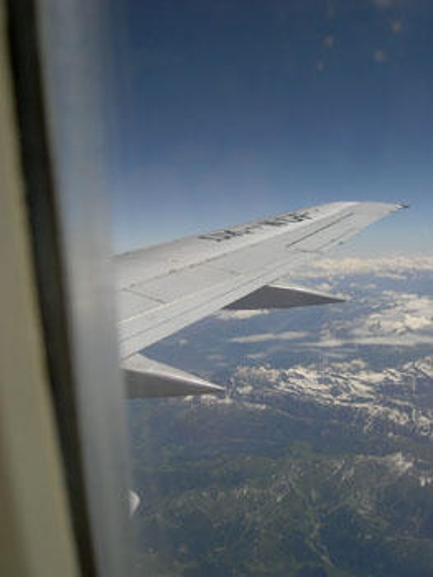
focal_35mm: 39
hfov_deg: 36.9
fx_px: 650
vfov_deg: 47.8
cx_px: 216
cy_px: 288
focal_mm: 8
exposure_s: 1/1000
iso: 100
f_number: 4.7
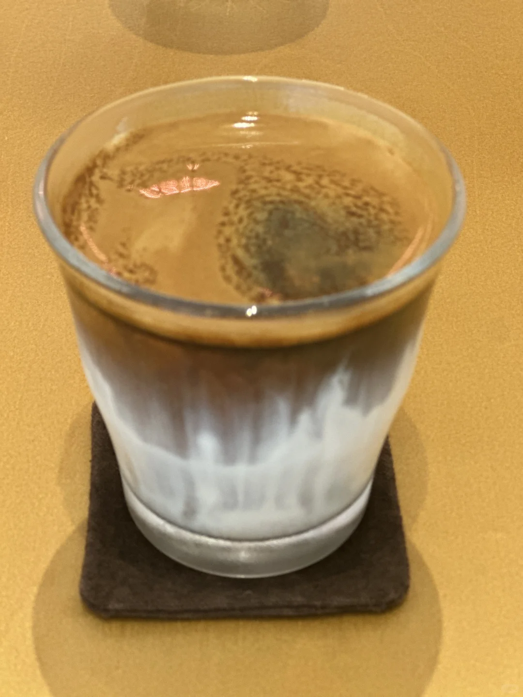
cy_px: 348
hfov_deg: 19.1
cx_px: 262
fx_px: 1551
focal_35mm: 77
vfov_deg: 25.3
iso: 250
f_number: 2.8
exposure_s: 1/33
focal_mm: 9
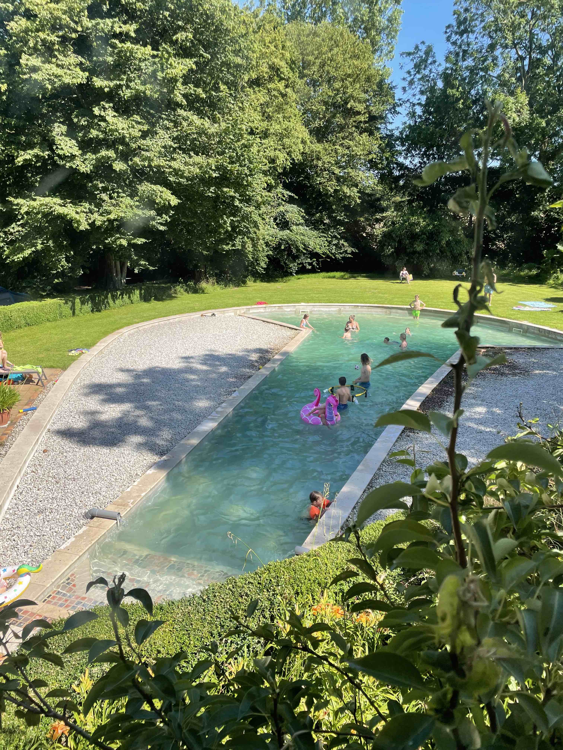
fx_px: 564
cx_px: 282
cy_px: 375
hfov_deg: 53.1
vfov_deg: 67.3
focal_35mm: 26
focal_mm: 4.2
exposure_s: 1/1289
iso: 32
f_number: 1.6
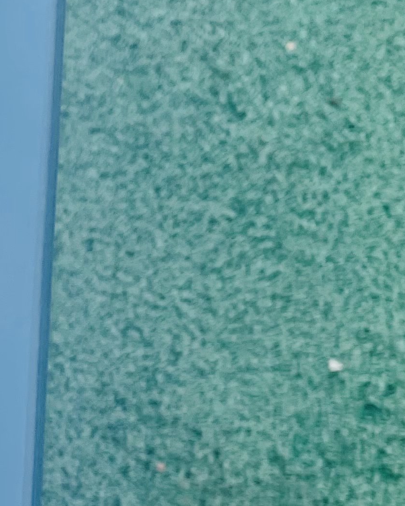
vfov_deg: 19.2
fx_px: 1469
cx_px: -160
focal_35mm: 98
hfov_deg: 14.8
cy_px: 461
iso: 32
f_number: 1.6
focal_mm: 4.2
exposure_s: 1/121
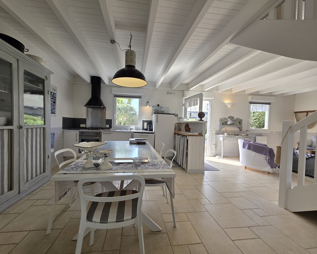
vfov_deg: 88.0
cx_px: 153
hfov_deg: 100.7
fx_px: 131
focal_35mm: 14
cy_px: 126
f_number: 1.9
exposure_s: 1/100
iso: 20
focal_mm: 2.2
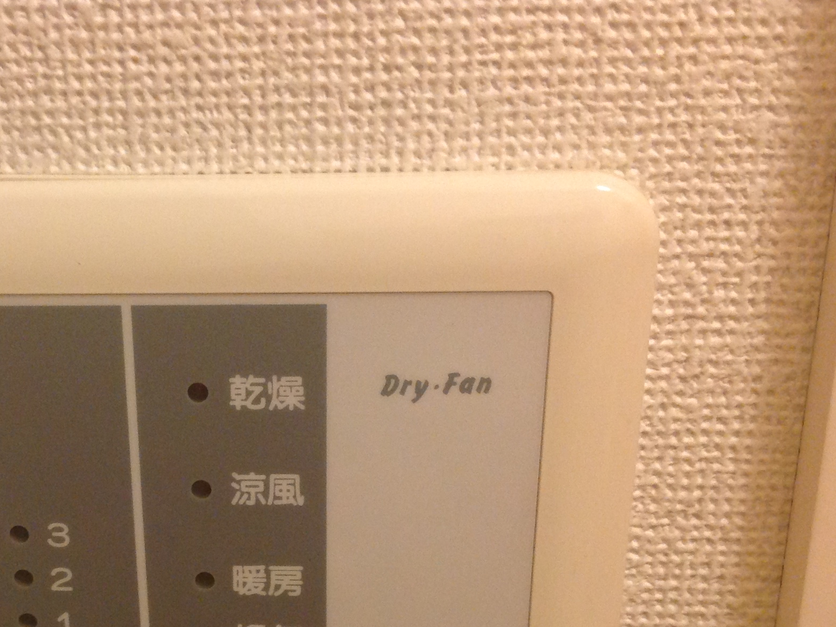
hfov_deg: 32.6
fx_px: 1401
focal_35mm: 58
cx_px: 212
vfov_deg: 24.8
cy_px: 510
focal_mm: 4.28
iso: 160
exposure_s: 1/15
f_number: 2.4
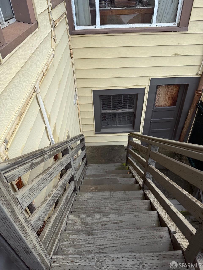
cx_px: 102
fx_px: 188
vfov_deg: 71.6
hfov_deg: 56.8
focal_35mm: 24
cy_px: 135
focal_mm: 6.76
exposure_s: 1/1689
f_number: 1.78
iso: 100
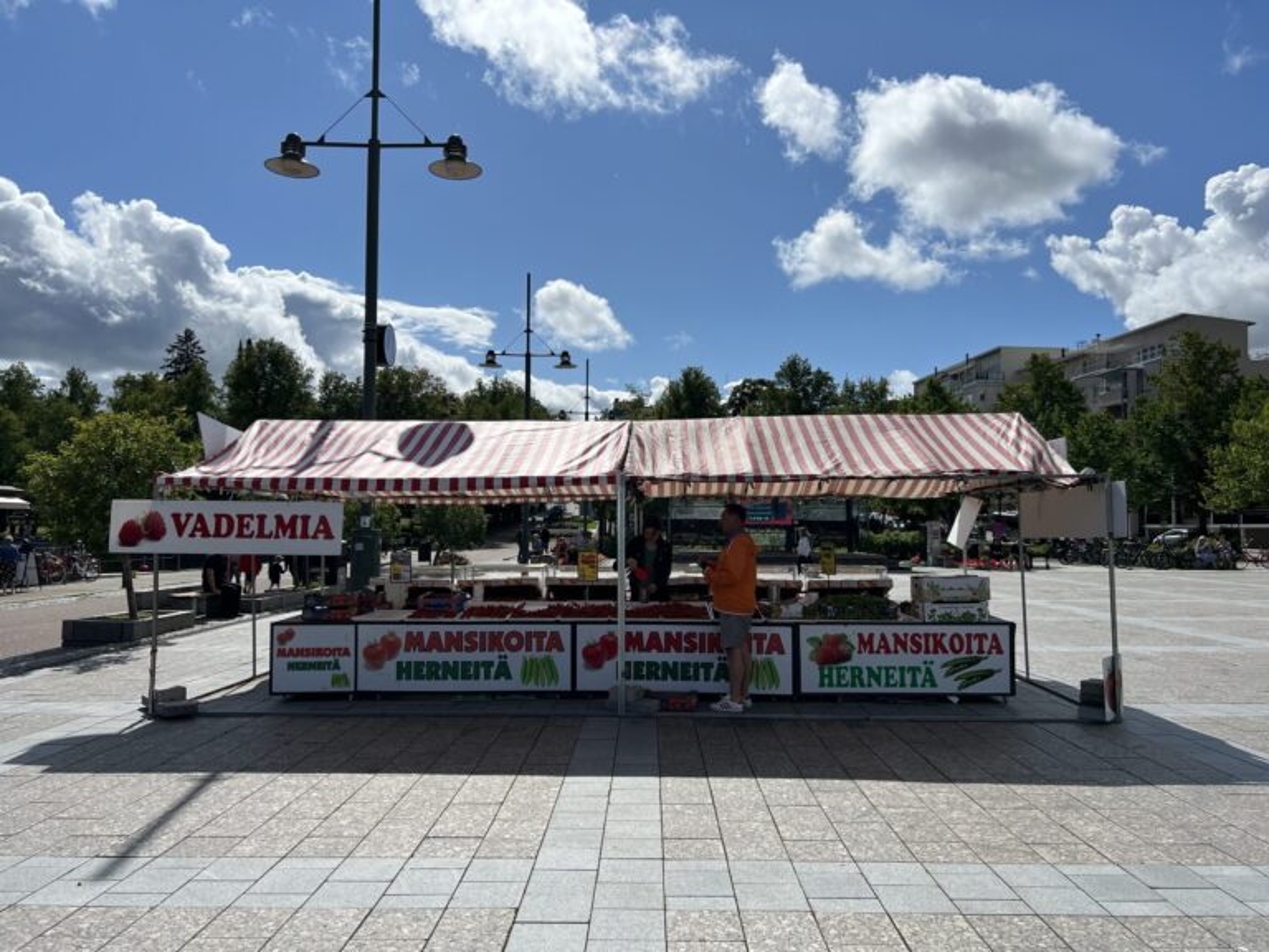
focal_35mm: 26
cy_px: 476
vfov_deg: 53.1
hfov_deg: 67.3
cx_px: 634
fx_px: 953
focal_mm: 5.7
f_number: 1.5
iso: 50
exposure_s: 1/12658
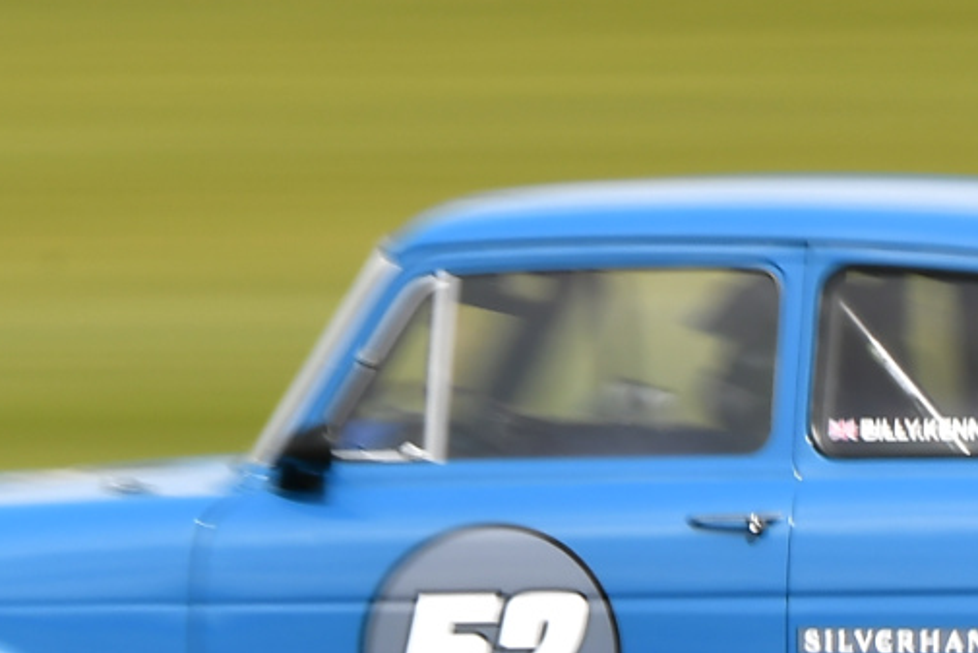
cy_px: -7
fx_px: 16467
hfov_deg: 3.4
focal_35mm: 606
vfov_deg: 2.3
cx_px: 1274
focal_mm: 102
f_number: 16
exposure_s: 1/15
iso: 100
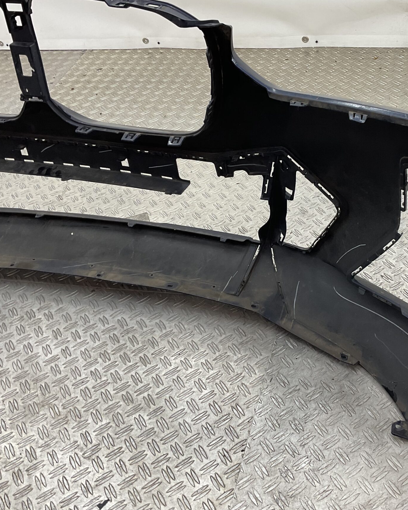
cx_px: 285
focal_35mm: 42
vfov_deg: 43.8
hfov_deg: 35.2
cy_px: 230
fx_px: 634
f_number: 1.8
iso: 40
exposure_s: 1/100
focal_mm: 3
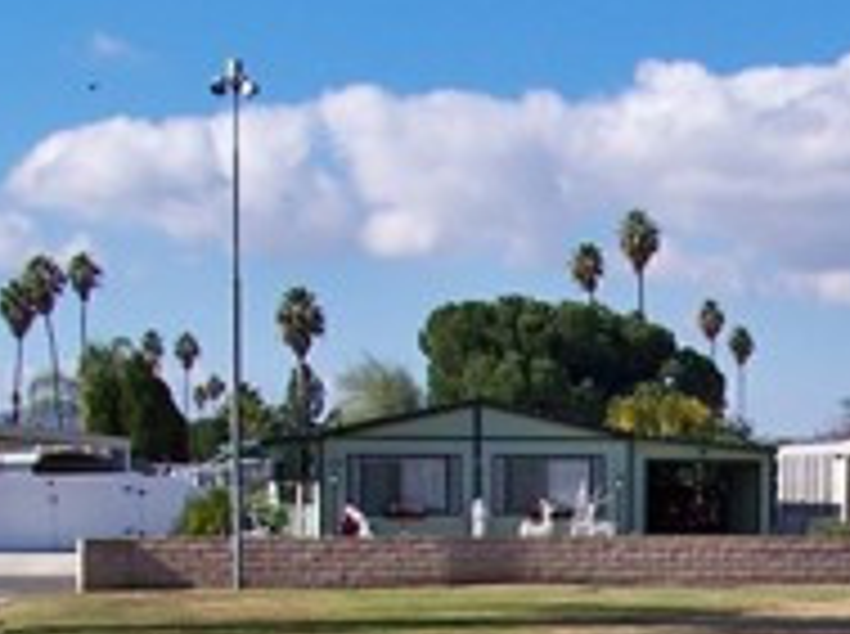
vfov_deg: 12.6
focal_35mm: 112
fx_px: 2745
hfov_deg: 16.9
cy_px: 886
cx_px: 994
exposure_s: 1/640
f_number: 4
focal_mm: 5.85
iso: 64
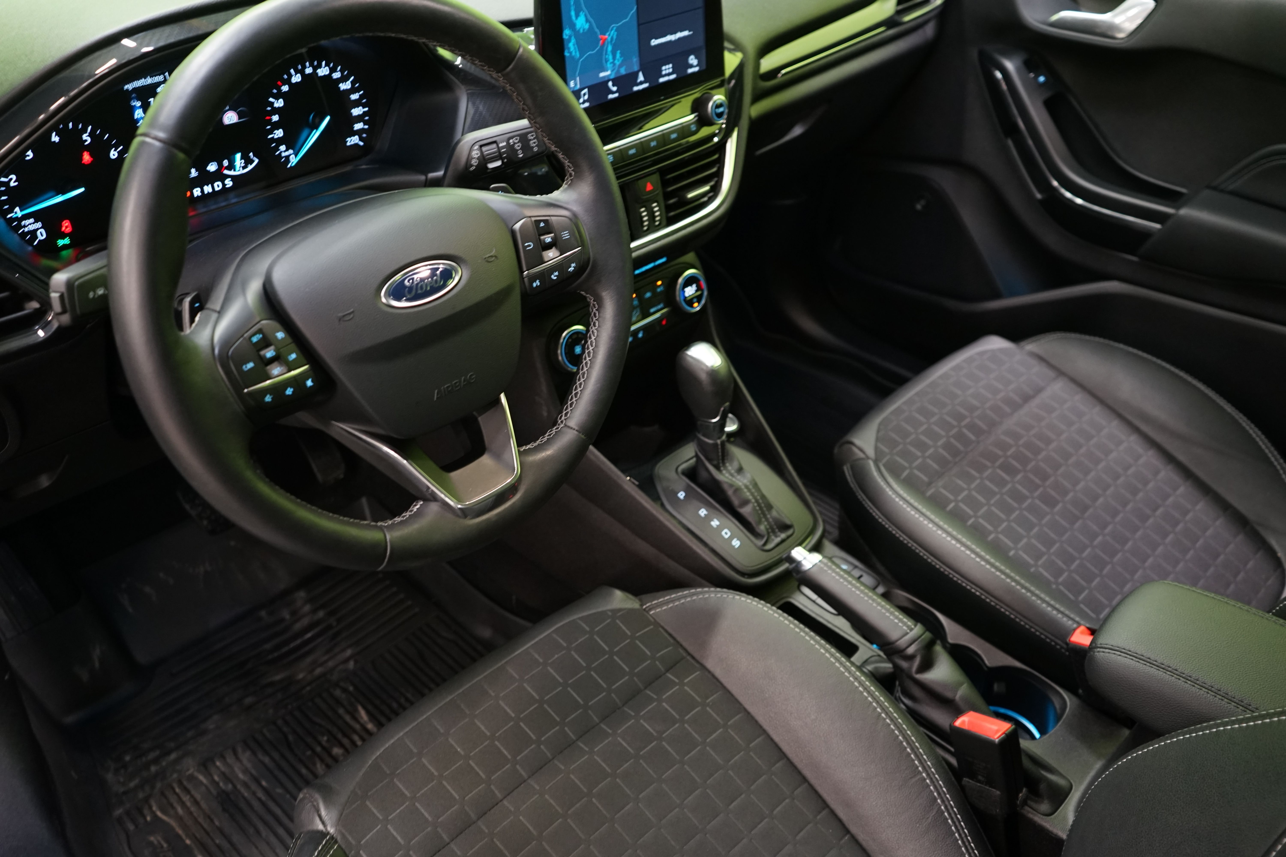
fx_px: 1107
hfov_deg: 60.3
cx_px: 643
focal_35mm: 31
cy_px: 428
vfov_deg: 42.3
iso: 1600
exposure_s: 1/15
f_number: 4.5
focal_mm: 31
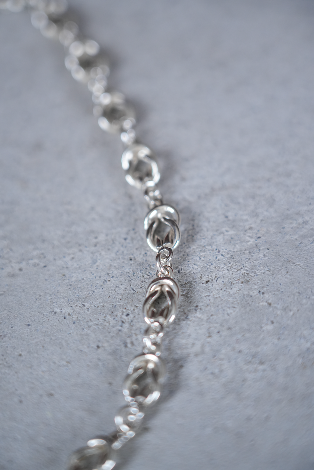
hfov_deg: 13.0
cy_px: 235
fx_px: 1373
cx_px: 157
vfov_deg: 19.5
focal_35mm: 105
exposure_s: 1/125
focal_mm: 105
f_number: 4
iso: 1600
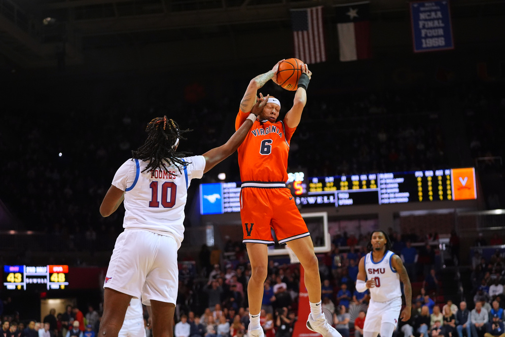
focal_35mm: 70
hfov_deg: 28.8
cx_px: 252
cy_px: 168
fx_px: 982
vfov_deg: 19.5
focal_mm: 70
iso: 4000
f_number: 2.8
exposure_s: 1/2000
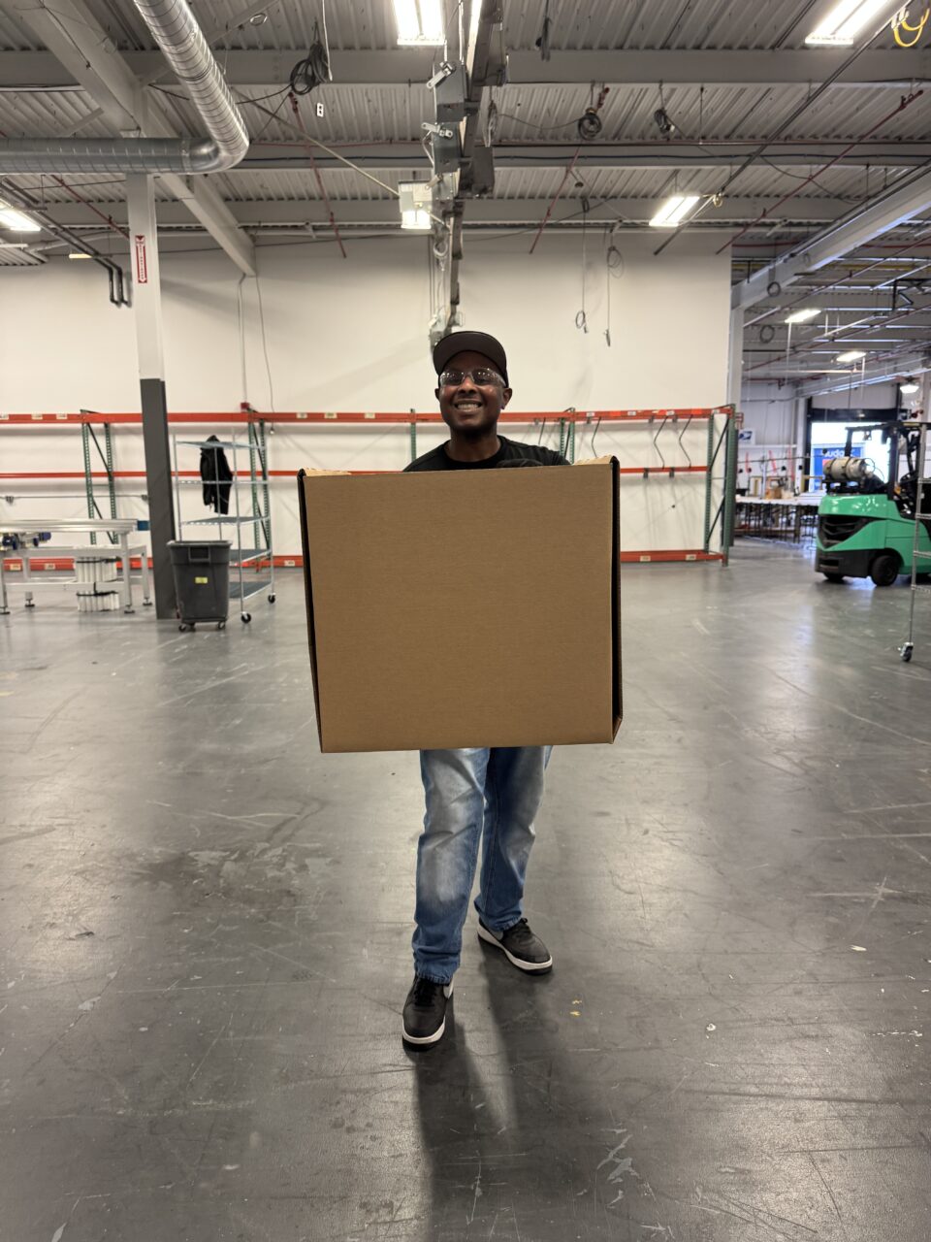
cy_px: 621
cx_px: 466
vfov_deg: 71.6
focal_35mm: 24
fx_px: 861
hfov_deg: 56.8
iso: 200
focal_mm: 6.76
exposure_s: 1/60
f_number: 1.78
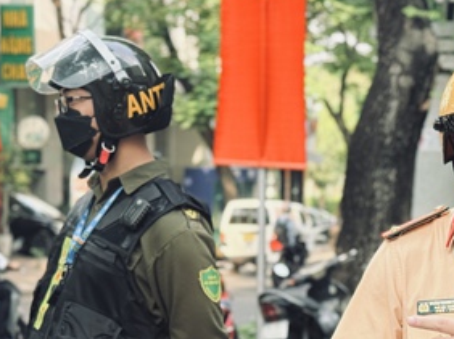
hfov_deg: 17.8
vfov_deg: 13.4
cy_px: 341
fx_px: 1428
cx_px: 398
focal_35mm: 109
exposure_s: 1/289
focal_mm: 6.76
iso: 100
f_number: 1.78
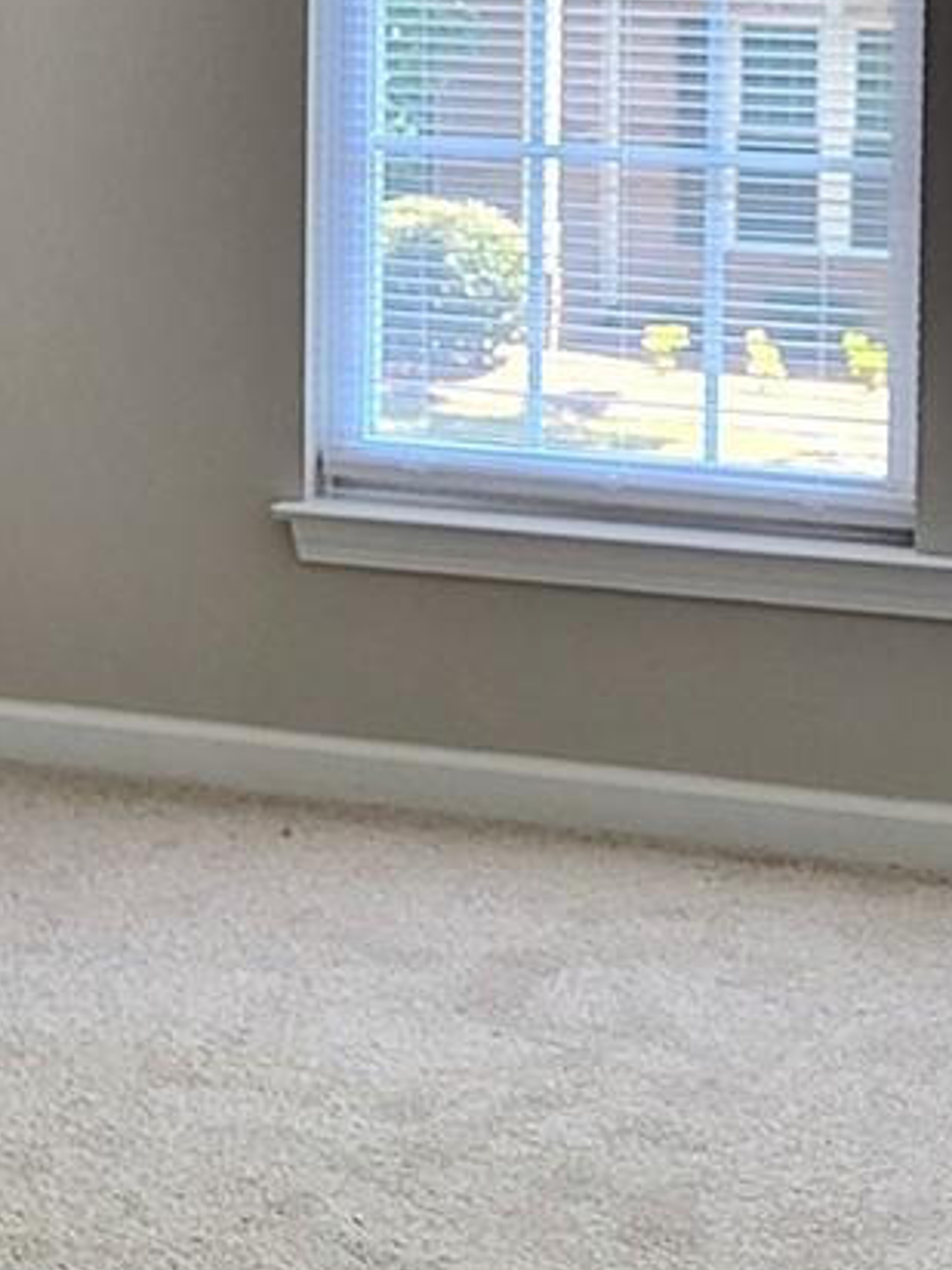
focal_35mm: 97
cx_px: 246
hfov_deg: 15.2
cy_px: 31
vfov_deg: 19.7
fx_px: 3557
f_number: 1.8
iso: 200
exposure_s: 1/120
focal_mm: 5.4
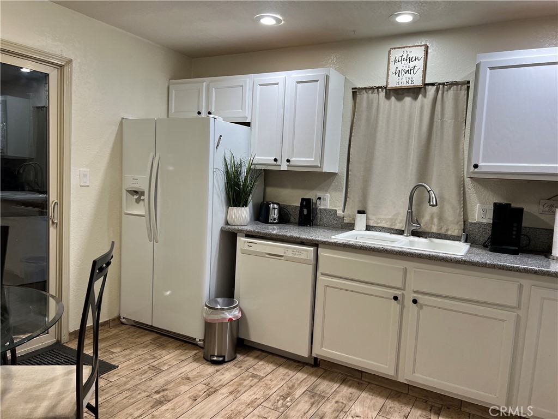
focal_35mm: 26
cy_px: 210
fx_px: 419
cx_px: 279
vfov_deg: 53.1
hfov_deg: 67.3
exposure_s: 1/120
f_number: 1.5
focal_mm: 5.7
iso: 125
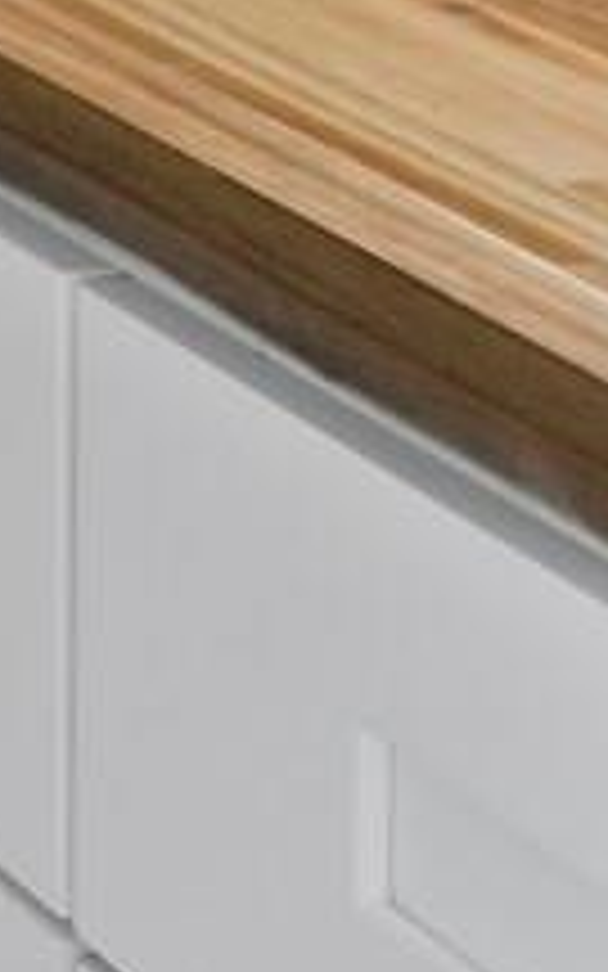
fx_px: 2916
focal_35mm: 110
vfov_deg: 13.1
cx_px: -2202
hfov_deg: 6.9
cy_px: -1490
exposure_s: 1
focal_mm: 7
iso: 250
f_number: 11
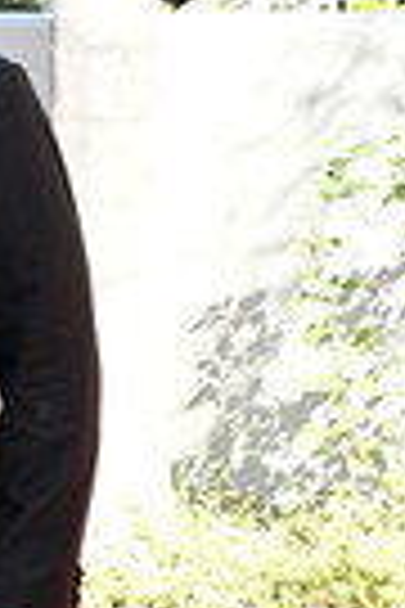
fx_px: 1755
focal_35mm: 104
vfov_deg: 19.2
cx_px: -162
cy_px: 590
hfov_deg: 12.6
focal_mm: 35
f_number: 5.6
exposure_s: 1/320
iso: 500
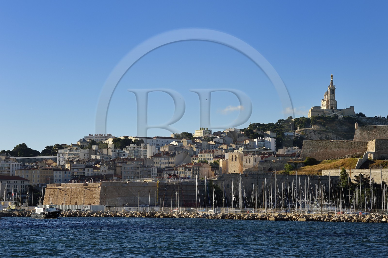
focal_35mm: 102
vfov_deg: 13.4
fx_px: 1098
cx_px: 194
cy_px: 129
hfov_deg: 20.0
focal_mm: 102
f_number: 9
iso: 200
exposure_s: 1/500
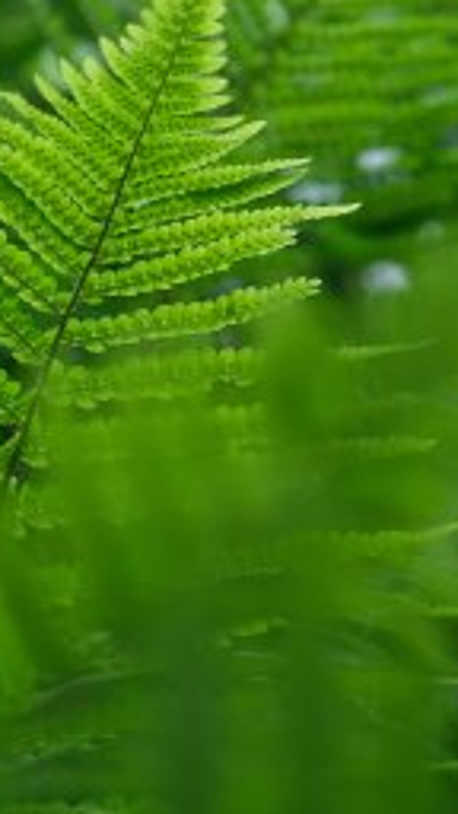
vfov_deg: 9.6
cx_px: -57
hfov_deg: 5.4
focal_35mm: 225
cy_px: 188
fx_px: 4858
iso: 160
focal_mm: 60
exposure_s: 1/90
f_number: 2.8
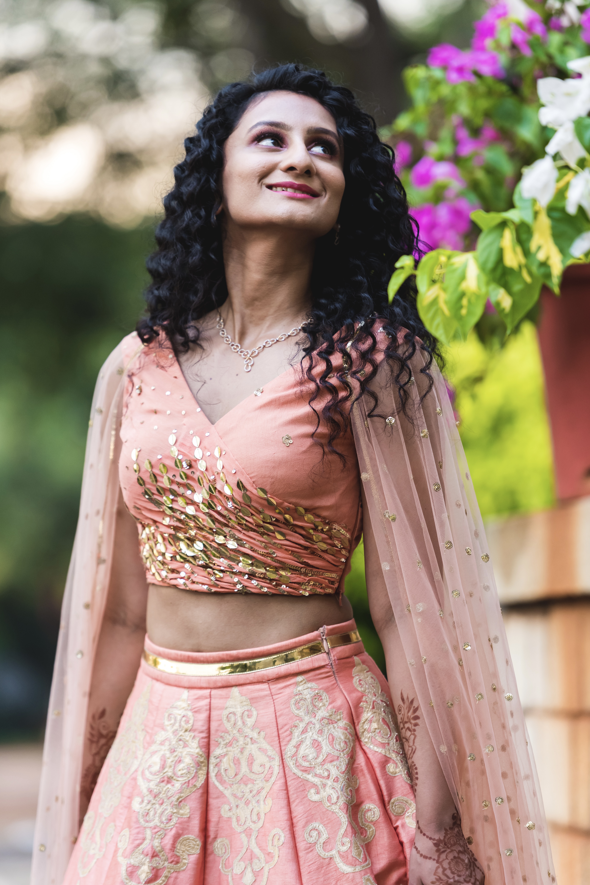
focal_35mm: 165
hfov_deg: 8.3
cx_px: 295
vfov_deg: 12.5
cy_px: 442
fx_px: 4056
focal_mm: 165
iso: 1000
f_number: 2.8
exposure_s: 1/200
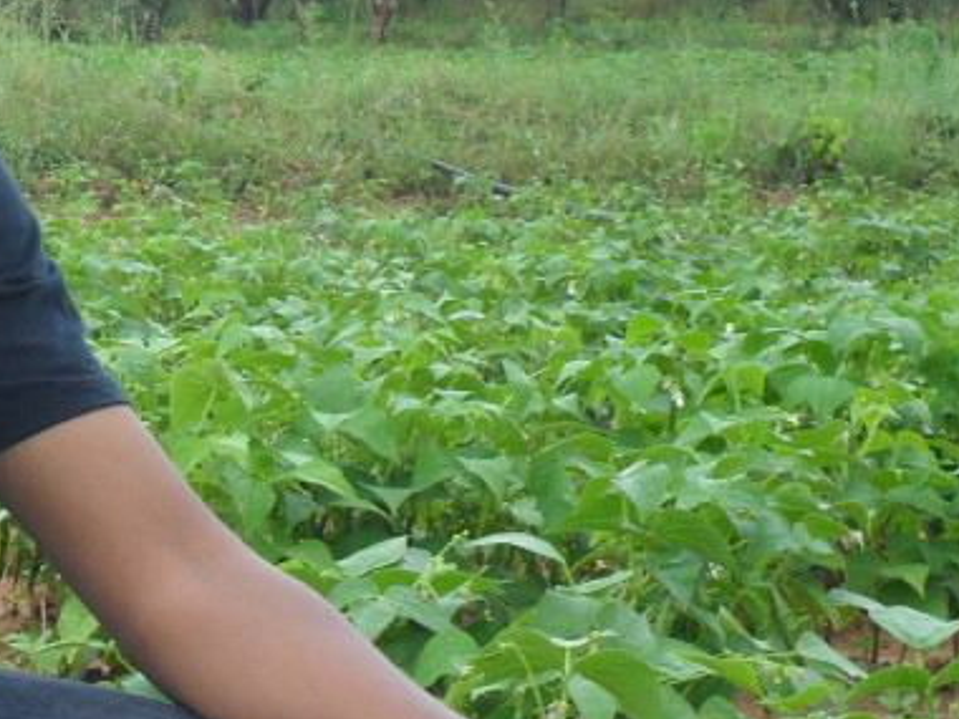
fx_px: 3879
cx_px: -242
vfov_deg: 10.6
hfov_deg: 13.6
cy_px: 542
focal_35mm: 140
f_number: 5
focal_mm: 9.3
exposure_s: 1/60
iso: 120
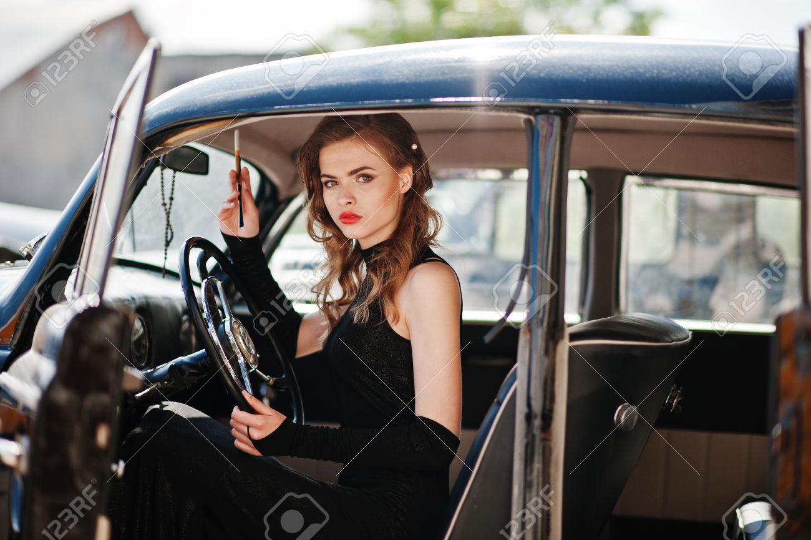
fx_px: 1914
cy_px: 270
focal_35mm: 85
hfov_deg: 23.9
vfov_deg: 16.1
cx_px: 406
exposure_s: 1/5000
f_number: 1.6
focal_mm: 85
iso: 200
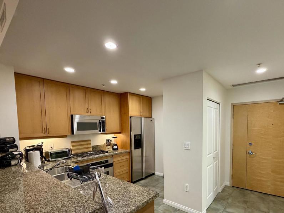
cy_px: 135
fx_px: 148
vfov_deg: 70.3
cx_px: 160
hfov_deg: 87.3
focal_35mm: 18
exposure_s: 1/60
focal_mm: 2.22
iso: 500
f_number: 2.2
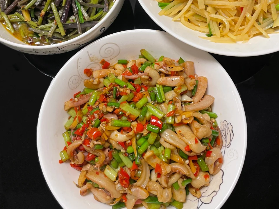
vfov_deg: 36.0
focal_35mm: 39
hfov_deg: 47.8
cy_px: 52
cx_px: 146
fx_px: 314
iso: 80
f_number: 1.6
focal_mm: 4.2
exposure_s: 1/50
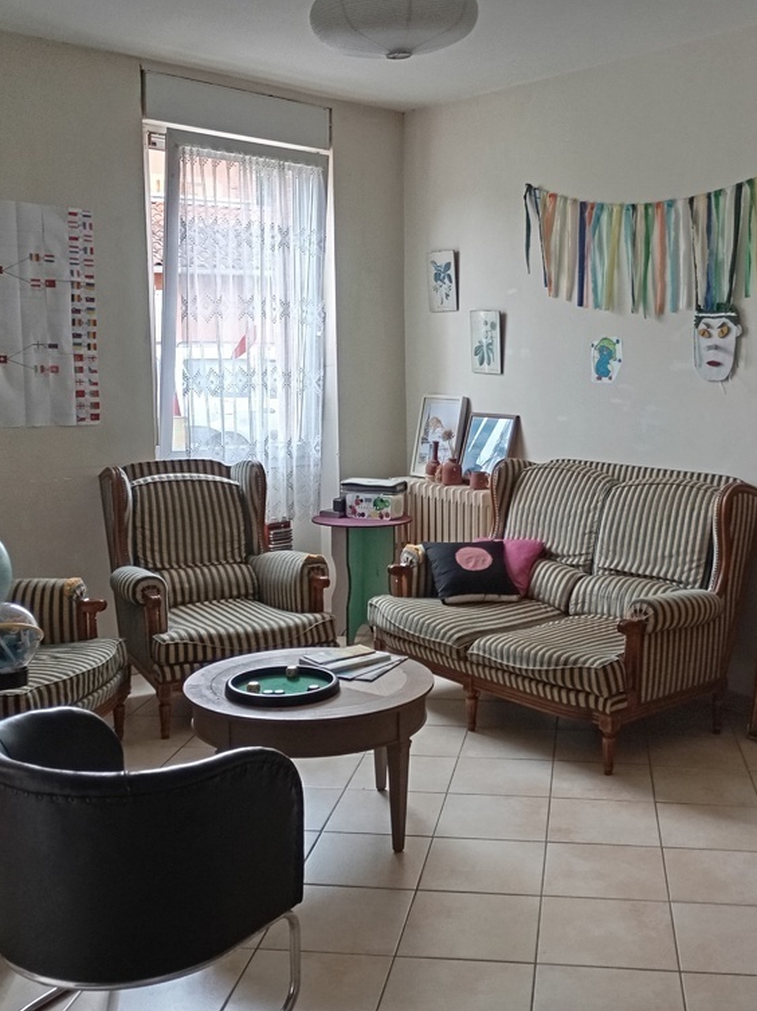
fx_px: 1109
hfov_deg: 37.4
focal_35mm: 38
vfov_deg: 49.0
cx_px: 493
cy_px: 497
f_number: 1.8
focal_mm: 4.27
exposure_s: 1/33.3
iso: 700
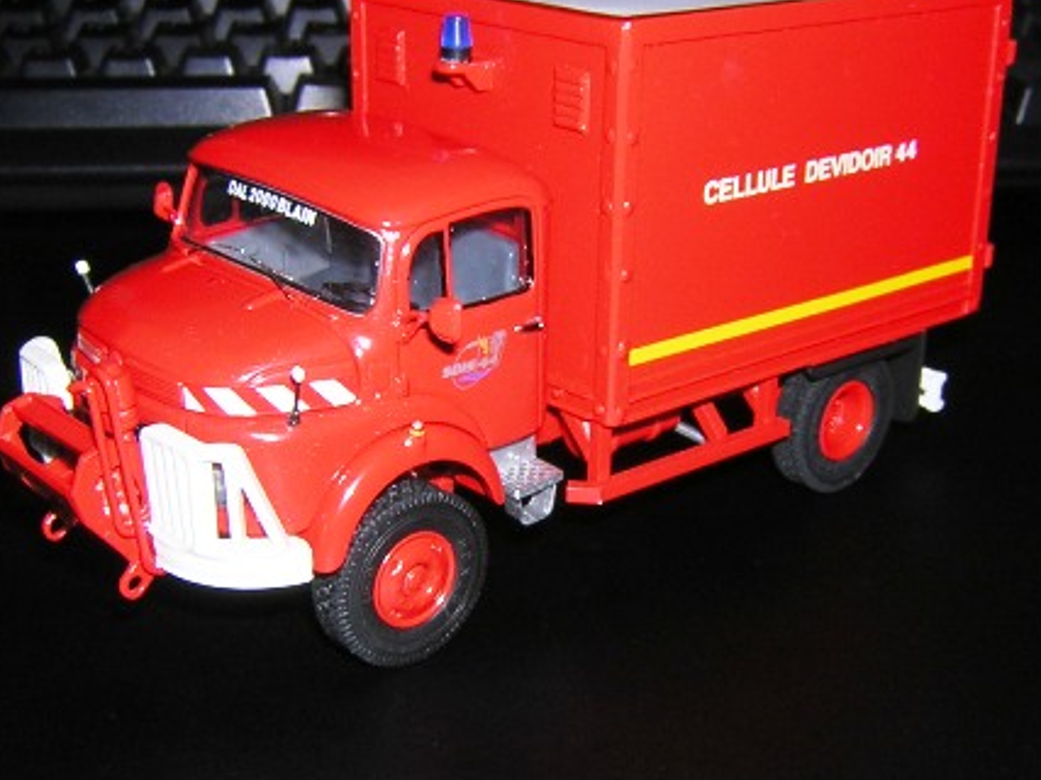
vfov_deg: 27.0
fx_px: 1623
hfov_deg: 35.5
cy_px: 397
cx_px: 568
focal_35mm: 54
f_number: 5.2
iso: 100
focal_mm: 4.7
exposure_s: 1/60.1
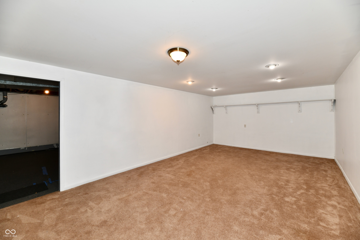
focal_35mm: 14
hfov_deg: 104.3
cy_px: 120
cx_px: 180
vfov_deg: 81.2
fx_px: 140
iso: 640
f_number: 6.3
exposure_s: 1/60
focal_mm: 14
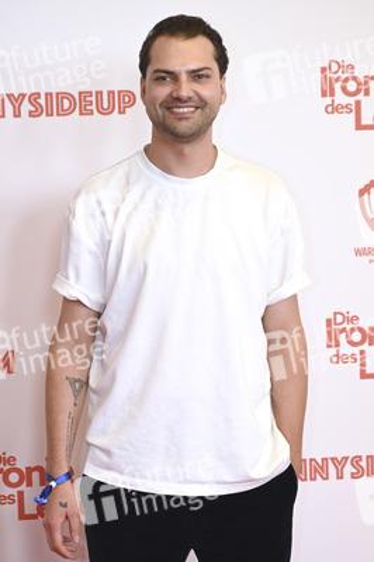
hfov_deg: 18.2
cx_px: 187
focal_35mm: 75
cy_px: 281
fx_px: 1171
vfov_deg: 27.0
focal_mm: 75
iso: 320
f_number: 2.8
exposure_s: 1/125
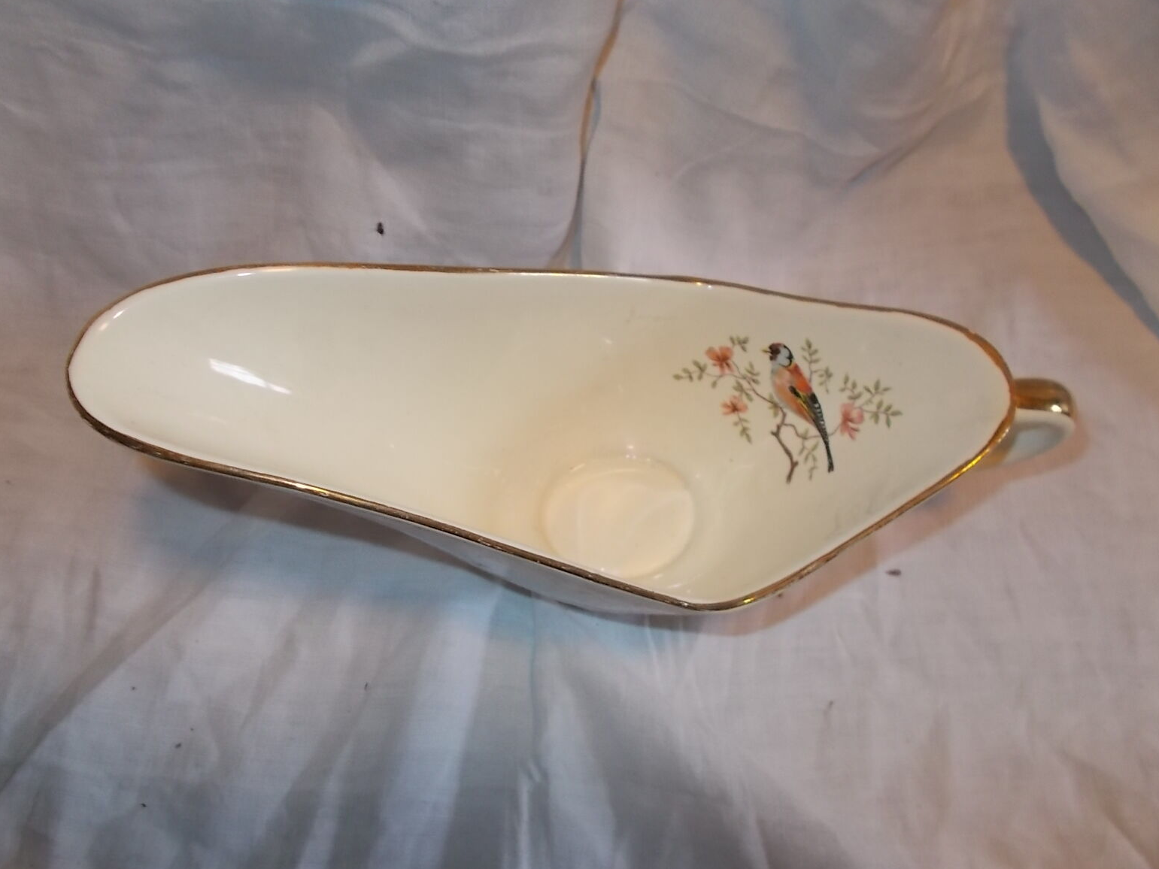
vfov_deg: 51.4
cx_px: 575
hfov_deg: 65.3
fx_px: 904
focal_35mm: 27
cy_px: 447
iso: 200
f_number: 3.2
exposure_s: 1/25
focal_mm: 4.6
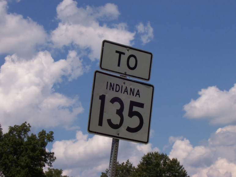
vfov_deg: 13.3
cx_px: 118
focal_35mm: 111
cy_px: 88
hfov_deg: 17.7
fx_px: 757
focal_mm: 16.8
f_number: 9.5
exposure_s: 1/500
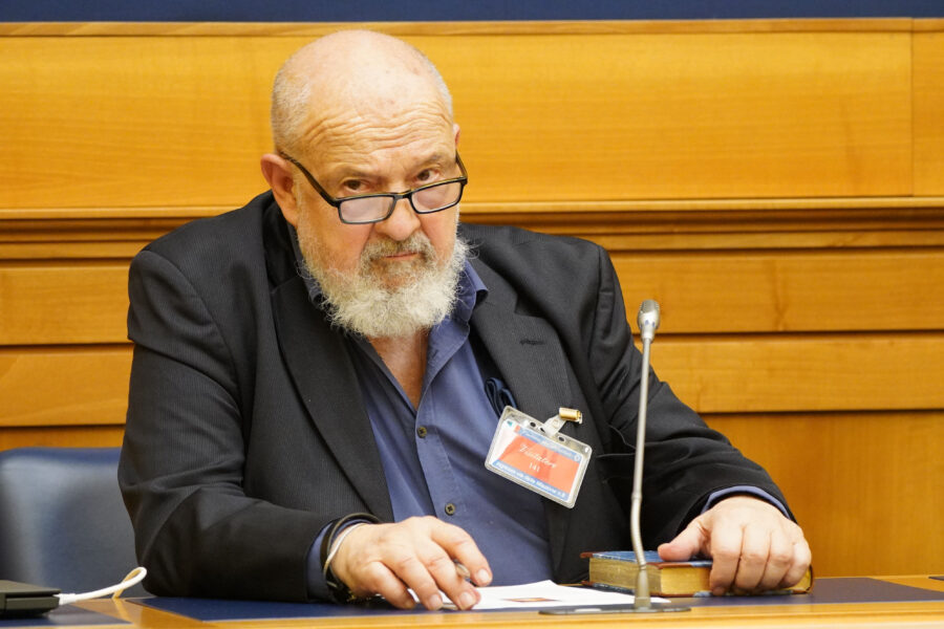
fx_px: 6136
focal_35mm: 234
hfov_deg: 8.8
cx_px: 472
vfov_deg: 5.9
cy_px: 314
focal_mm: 156
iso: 6400
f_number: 5
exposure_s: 1/125
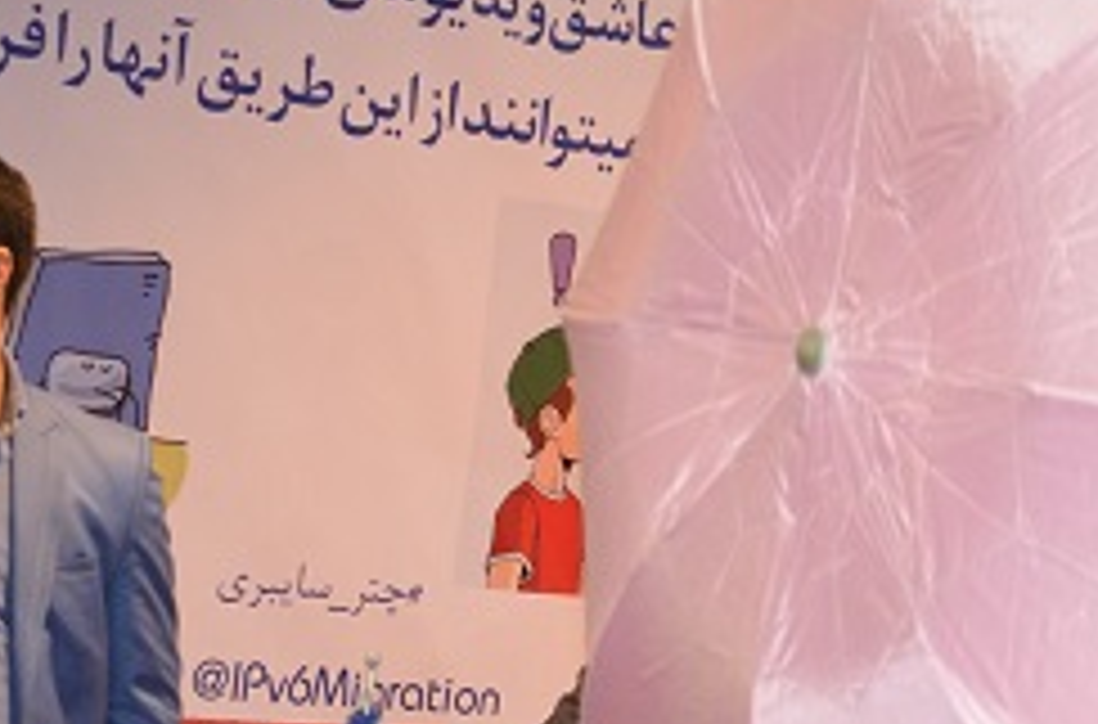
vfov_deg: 11.5
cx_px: 540
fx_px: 3587
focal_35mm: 118
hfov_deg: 17.4
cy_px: 596
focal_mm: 30
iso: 1600
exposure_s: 1/60
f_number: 4.2
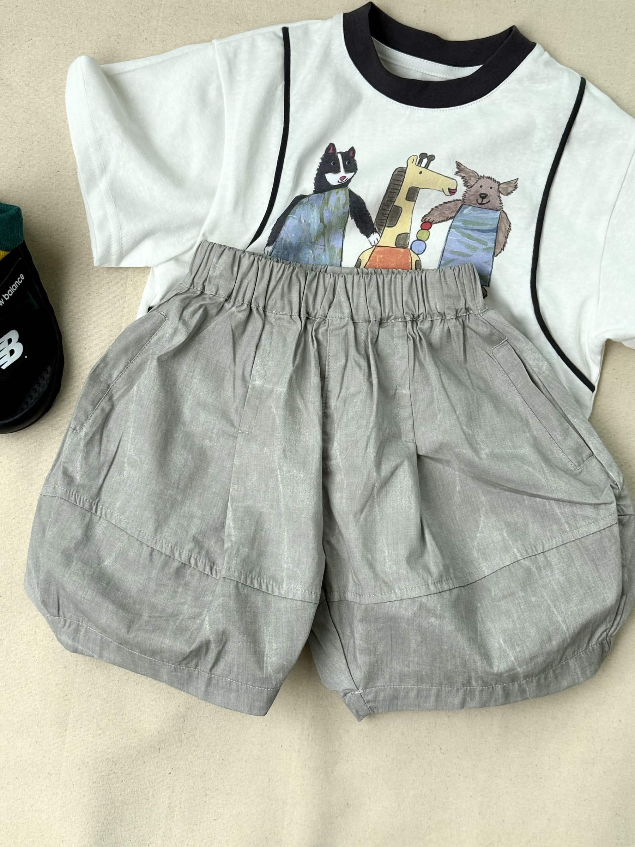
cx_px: 318
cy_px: 424
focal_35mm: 48
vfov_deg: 39.7
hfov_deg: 30.3
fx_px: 1174
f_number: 1.78
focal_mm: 6.76
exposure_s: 1/906
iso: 64
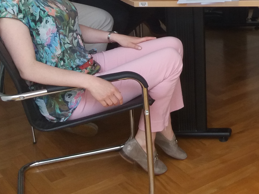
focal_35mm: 80
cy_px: -38
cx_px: 292
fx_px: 599
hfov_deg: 22.8
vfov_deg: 17.6
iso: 100
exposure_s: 1/50
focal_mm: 3.7
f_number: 1.9
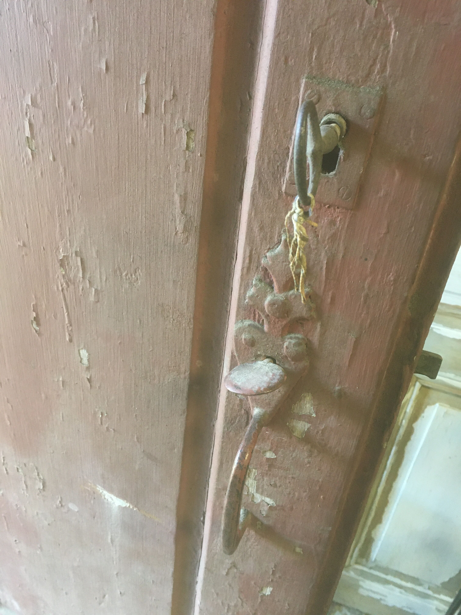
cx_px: 230
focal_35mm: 29
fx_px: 515
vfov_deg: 61.7
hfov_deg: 48.2
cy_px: 308
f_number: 2.2
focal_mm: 4.15
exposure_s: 1/20
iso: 200
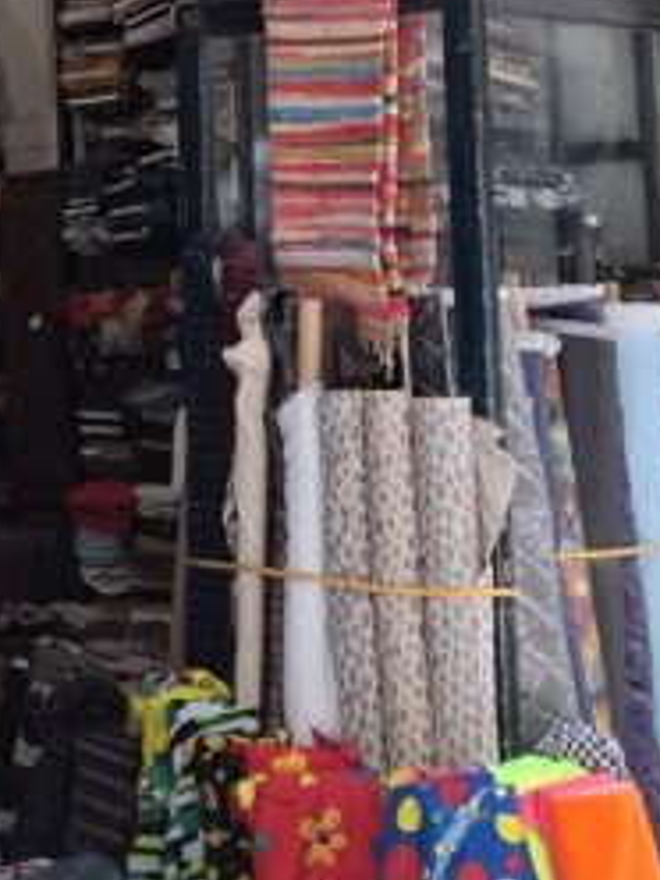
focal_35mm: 95
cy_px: -57
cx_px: -85
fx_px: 2415
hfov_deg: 15.1
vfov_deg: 19.9
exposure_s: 1/165
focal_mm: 5.54
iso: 50
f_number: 1.8
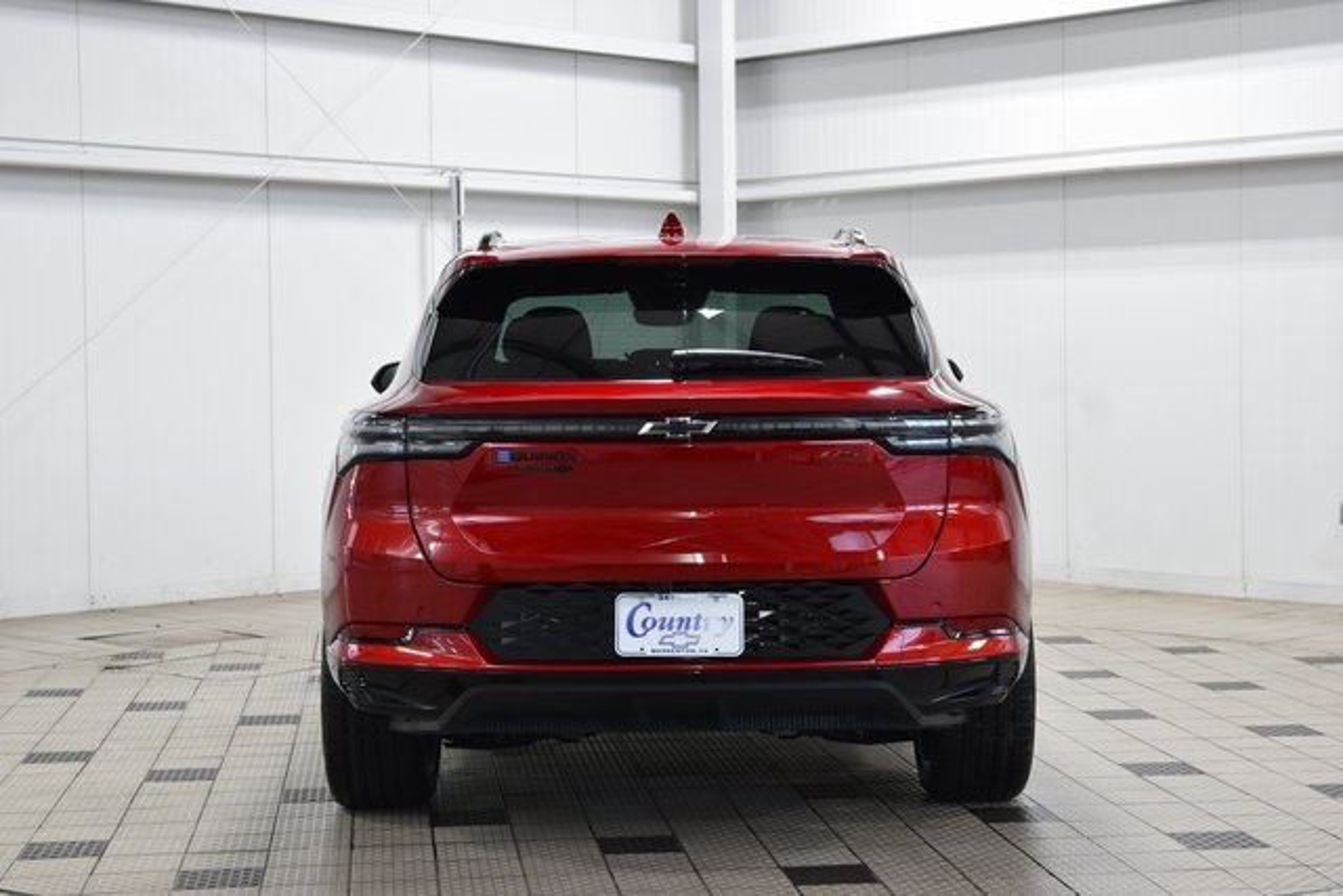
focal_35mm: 63
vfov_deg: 21.6
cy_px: 448
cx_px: 672
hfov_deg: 31.9
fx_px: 2351
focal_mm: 42
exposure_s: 1/15
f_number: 6.3
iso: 500
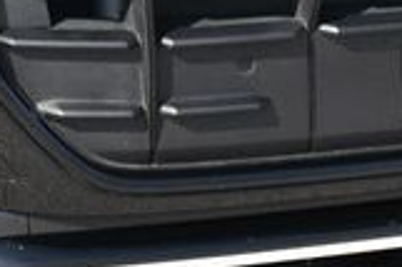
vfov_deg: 5.0
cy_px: -55
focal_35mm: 271
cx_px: 367
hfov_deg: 7.6
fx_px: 3023
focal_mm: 34
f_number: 8
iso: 160
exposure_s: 1/250
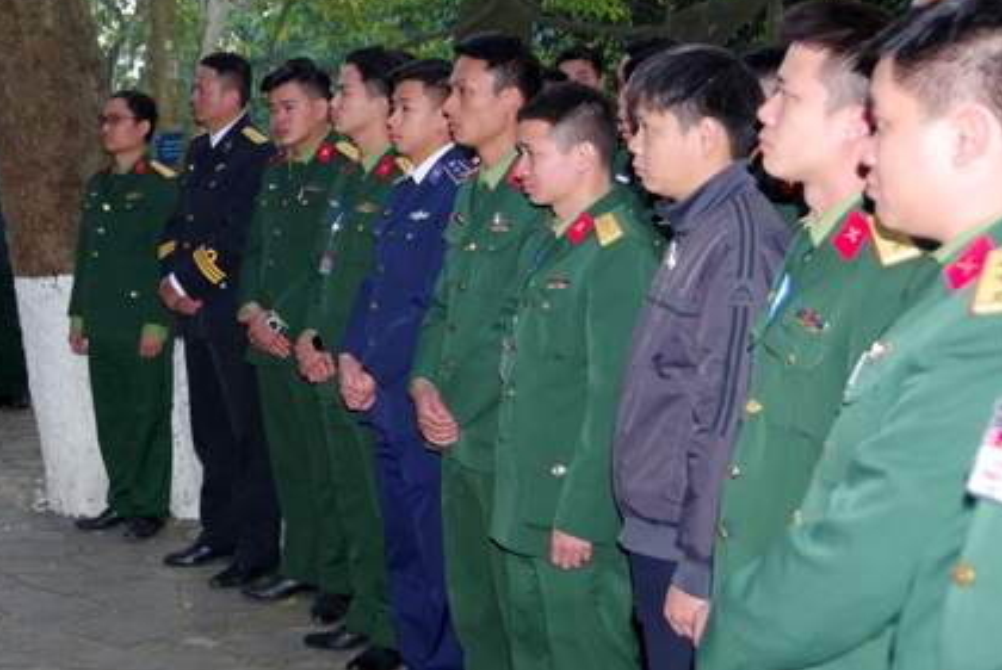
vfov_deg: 23.0
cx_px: 174
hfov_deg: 32.8
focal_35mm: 59
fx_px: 1644
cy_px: 277
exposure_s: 1/50
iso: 400
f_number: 4
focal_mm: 21
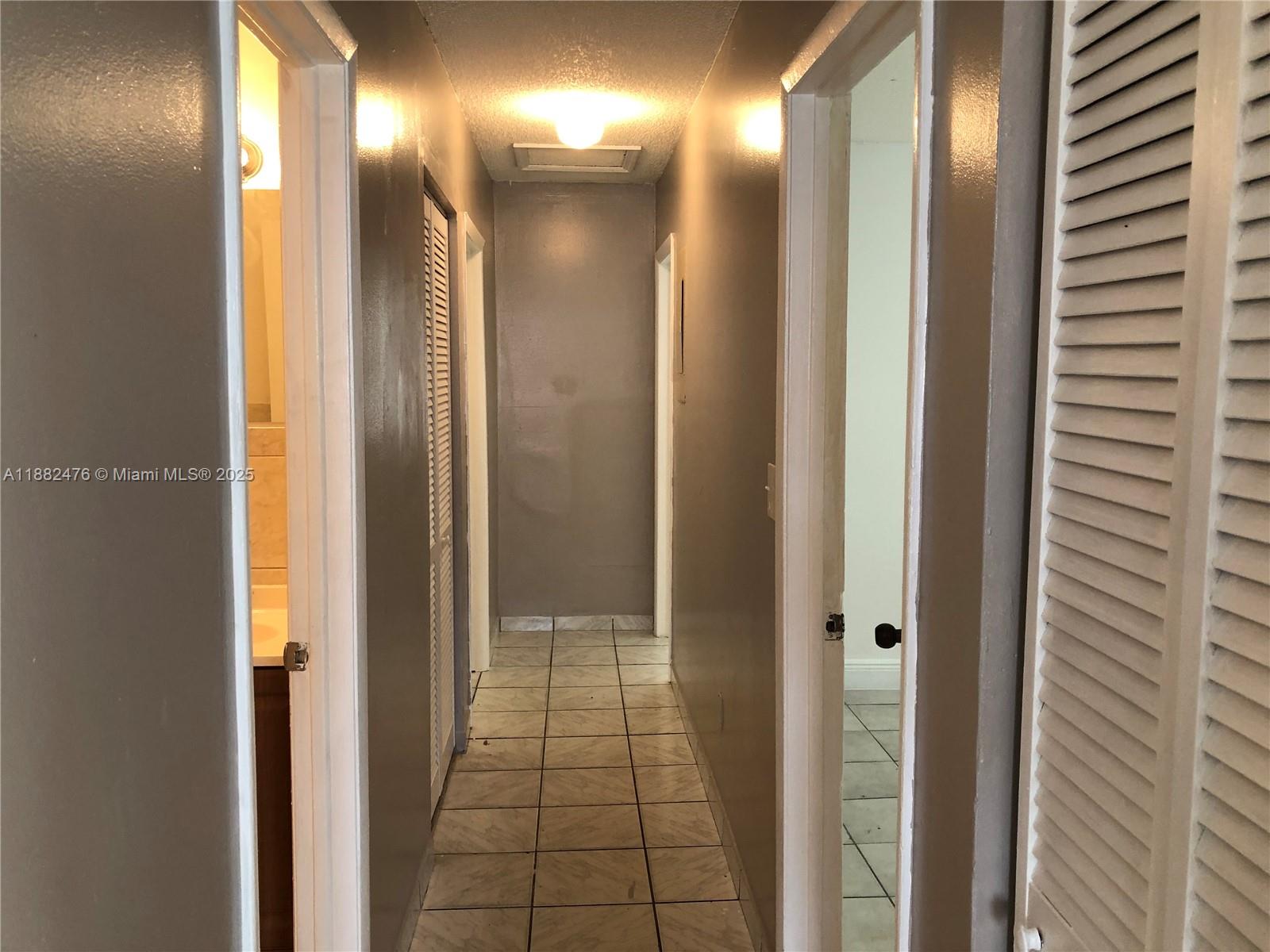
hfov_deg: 63.4
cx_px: 635
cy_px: 476
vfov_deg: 49.7
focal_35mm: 28
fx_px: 1027
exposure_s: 1/20
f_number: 1.8
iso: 40
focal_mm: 3.99
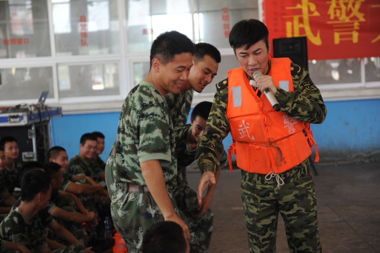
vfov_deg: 19.4
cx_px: 190
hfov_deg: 28.8
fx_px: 739
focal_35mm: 70
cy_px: 126
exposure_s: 1/400
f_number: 2.8
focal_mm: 70
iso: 1250
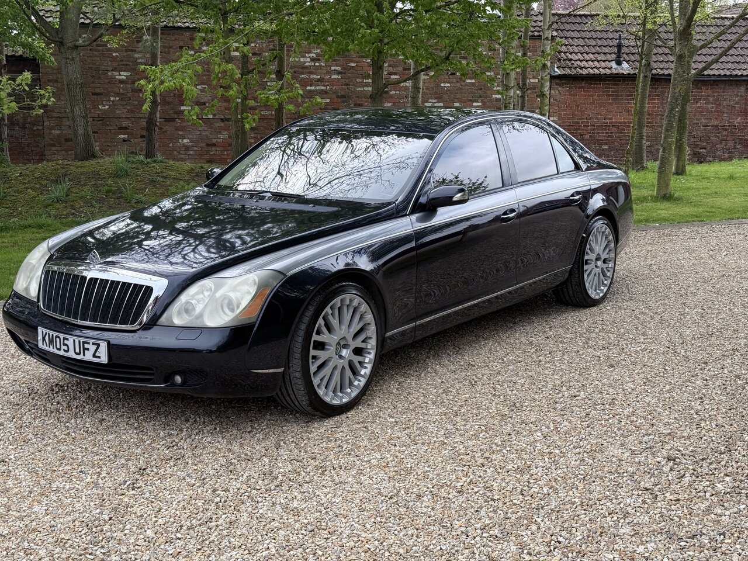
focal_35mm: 48
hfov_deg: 39.7
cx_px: 374
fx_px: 1037
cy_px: 280
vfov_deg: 30.3
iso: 100
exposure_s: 1/802
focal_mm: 6.76
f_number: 1.78
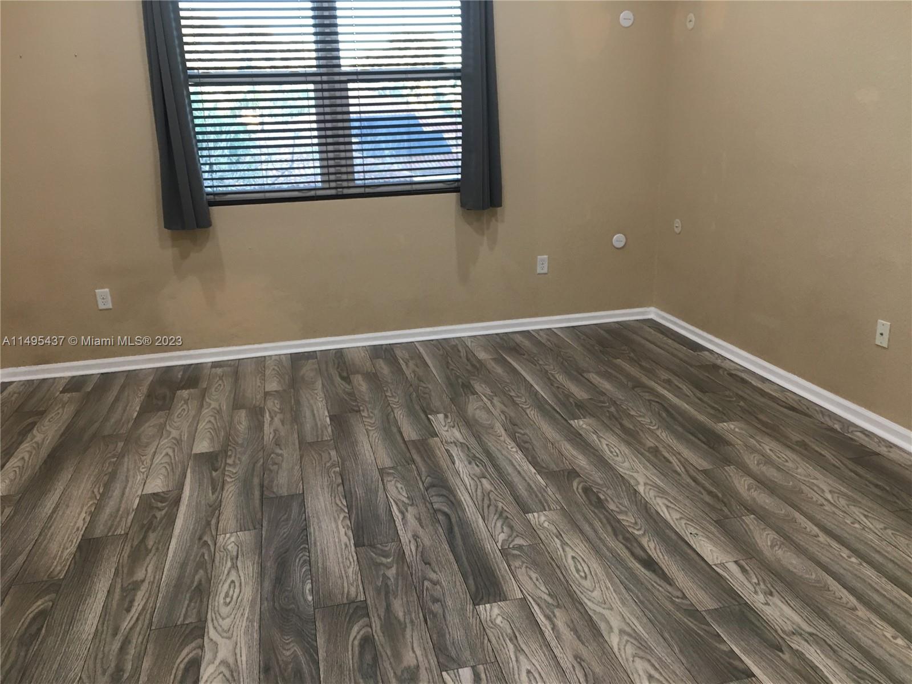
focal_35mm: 29
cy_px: 342
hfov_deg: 61.7
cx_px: 456
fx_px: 764
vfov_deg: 48.2
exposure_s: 1/30
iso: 80
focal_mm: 4.15
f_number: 2.2
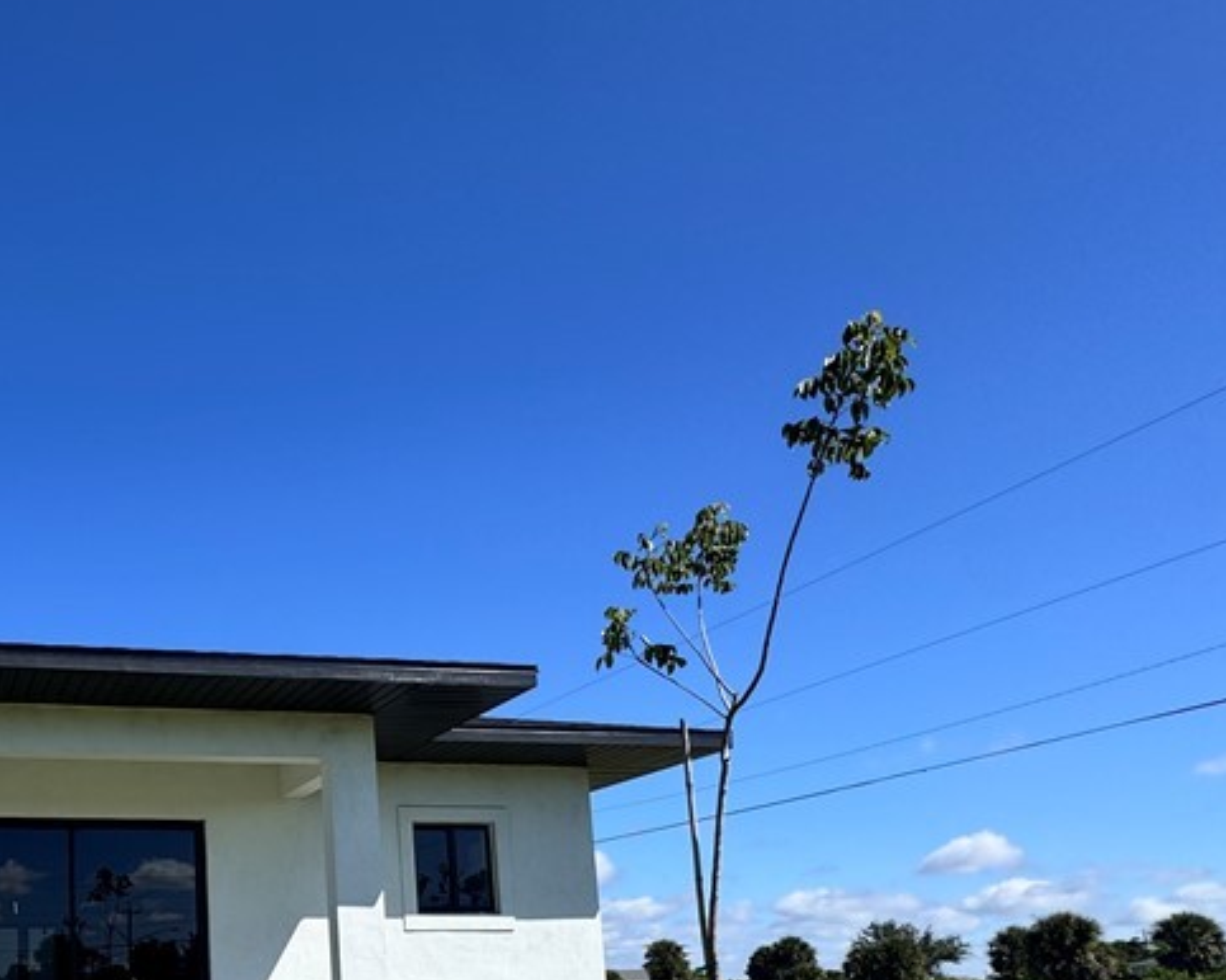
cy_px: 853
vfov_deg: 45.9
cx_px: 74
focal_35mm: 29
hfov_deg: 51.6
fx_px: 1052
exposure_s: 1/1927
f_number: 2.2
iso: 50
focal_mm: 2.22
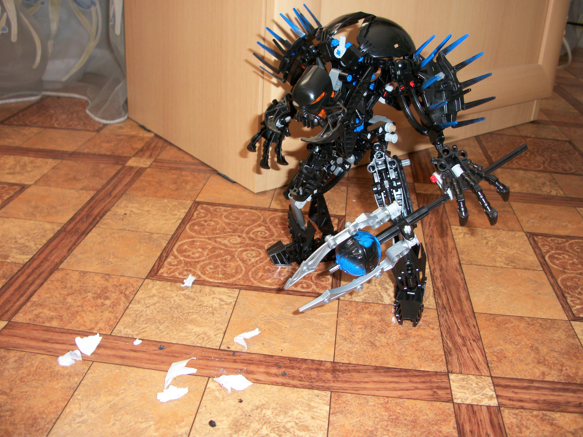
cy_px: 218
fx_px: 589
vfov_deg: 40.7
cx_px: 292
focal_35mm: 35
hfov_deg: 52.6
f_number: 3.1
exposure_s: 1/30
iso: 80
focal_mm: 6.3
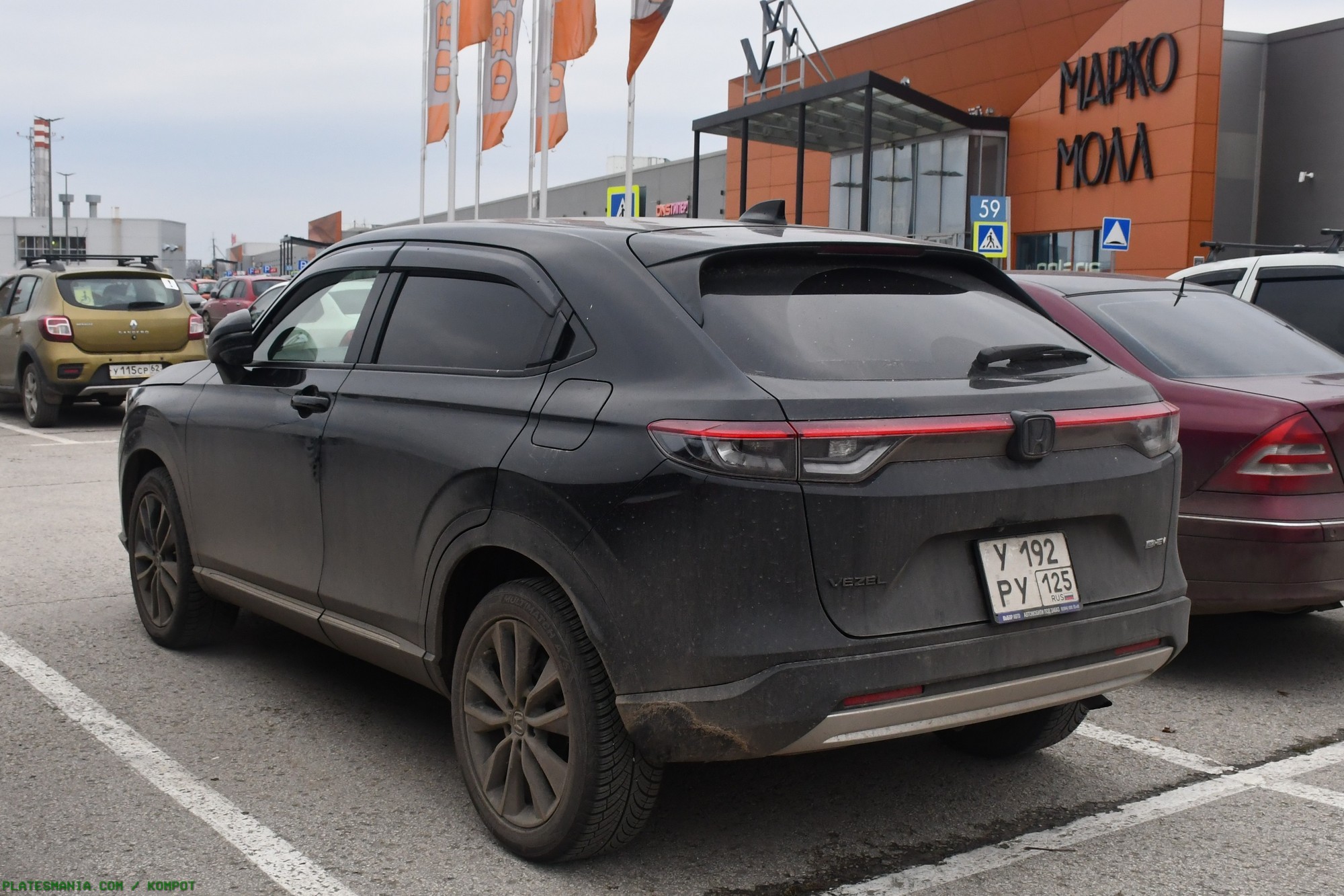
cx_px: 672
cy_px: 448
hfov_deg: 61.9
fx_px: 1120
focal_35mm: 30
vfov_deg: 43.6
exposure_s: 1/400
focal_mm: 20
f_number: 10
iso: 1000
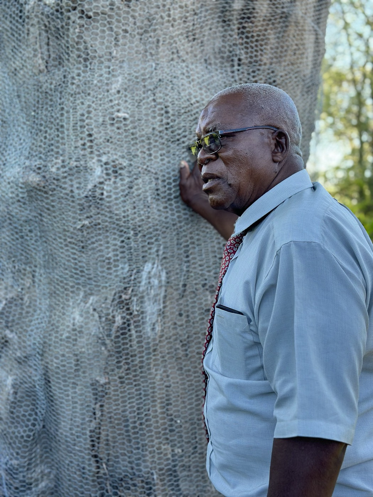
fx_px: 690
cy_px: 248
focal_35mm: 48
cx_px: 186
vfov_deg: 39.7
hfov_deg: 30.3
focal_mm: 6.86
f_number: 1.78
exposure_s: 1/318
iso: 80
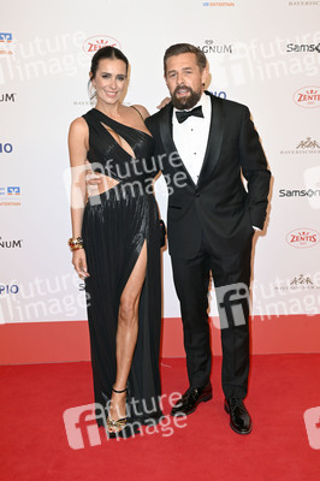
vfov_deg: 39.6
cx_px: 160
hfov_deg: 26.9
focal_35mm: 50
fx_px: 668
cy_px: 240
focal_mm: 50
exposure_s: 1/200
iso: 640
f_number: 7.1
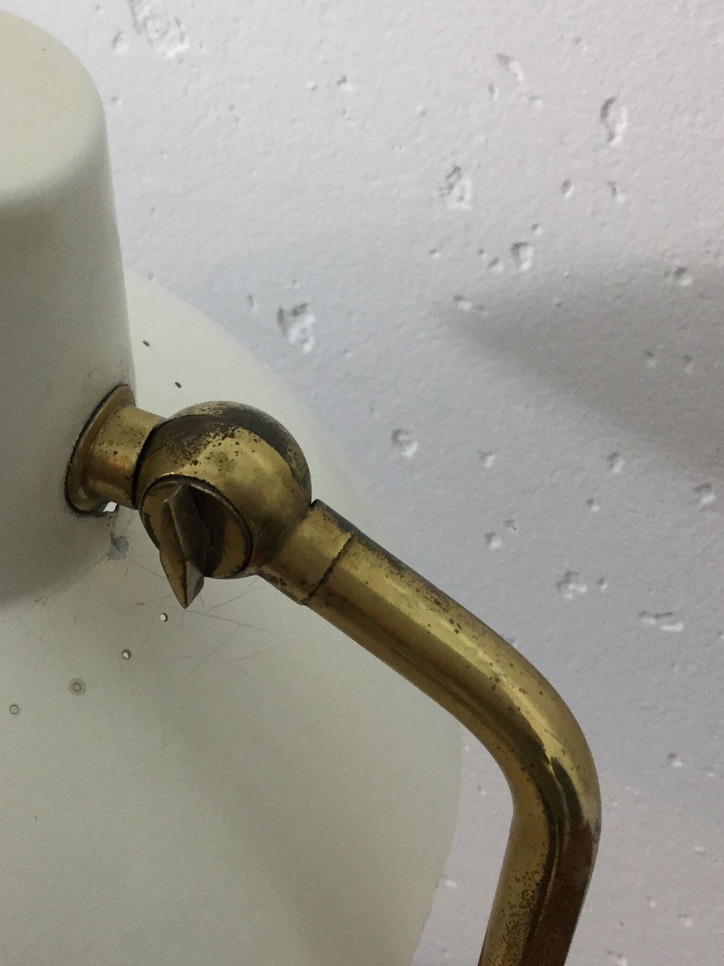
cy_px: 547
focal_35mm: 56
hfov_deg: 25.7
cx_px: 169
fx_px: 1562
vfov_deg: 34.3
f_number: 2.4
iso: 40
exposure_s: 1/33
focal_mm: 3.3
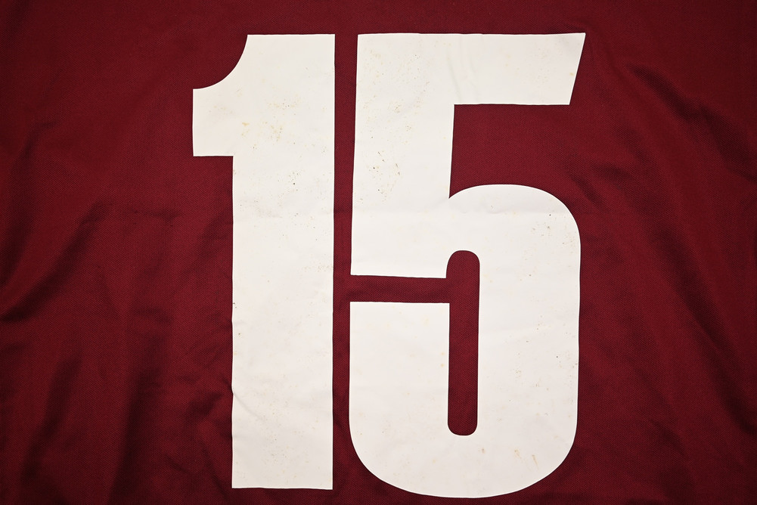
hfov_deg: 48.4
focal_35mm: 40
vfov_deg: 33.4
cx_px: 378
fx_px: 841
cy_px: 252
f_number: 5.3
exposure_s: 1/90
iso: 200
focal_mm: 40
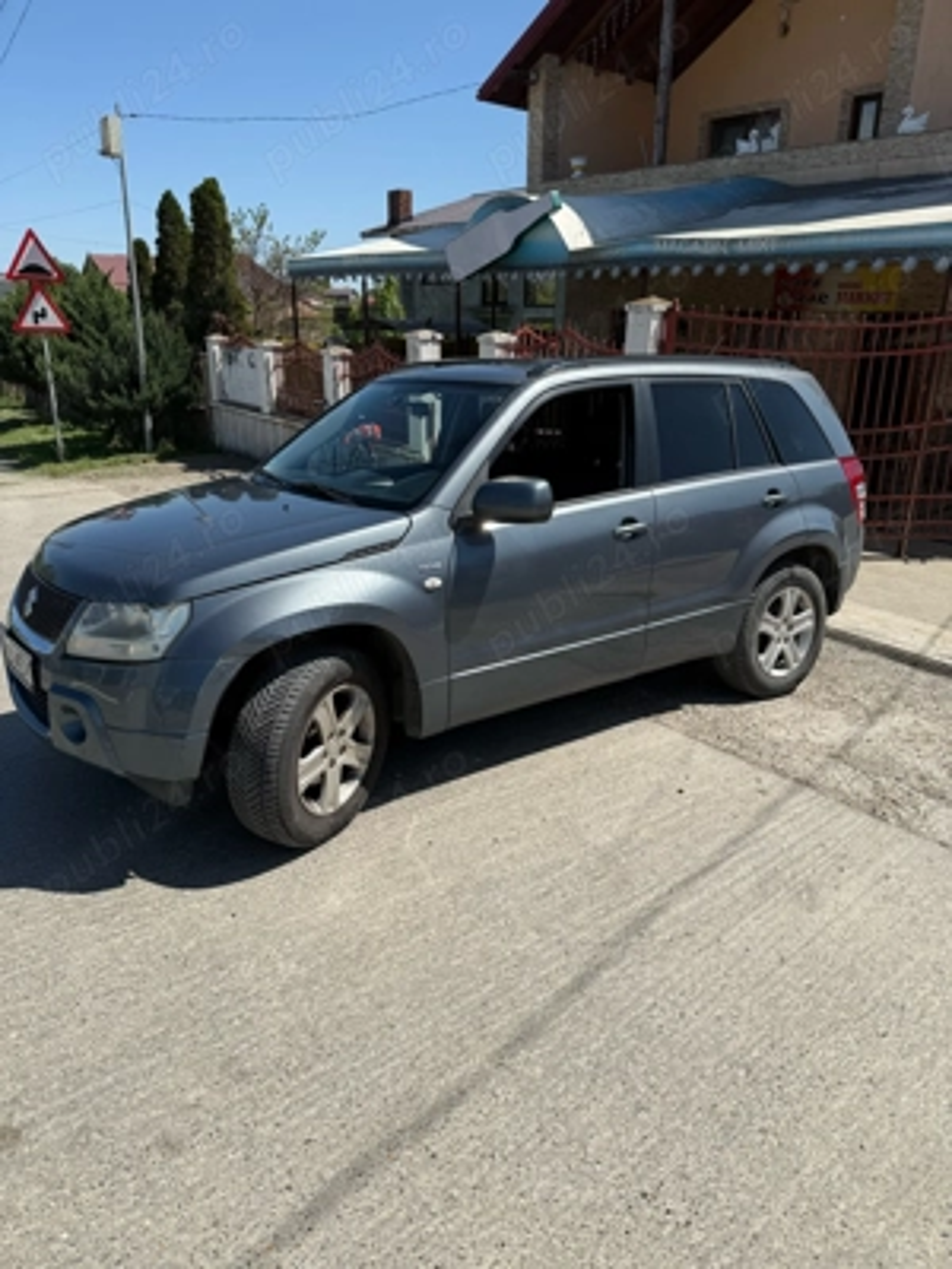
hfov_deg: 56.8
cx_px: 476
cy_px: 634
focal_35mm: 24
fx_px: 880
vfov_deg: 71.6
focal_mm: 6.76
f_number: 1.78
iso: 80
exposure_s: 1/4673
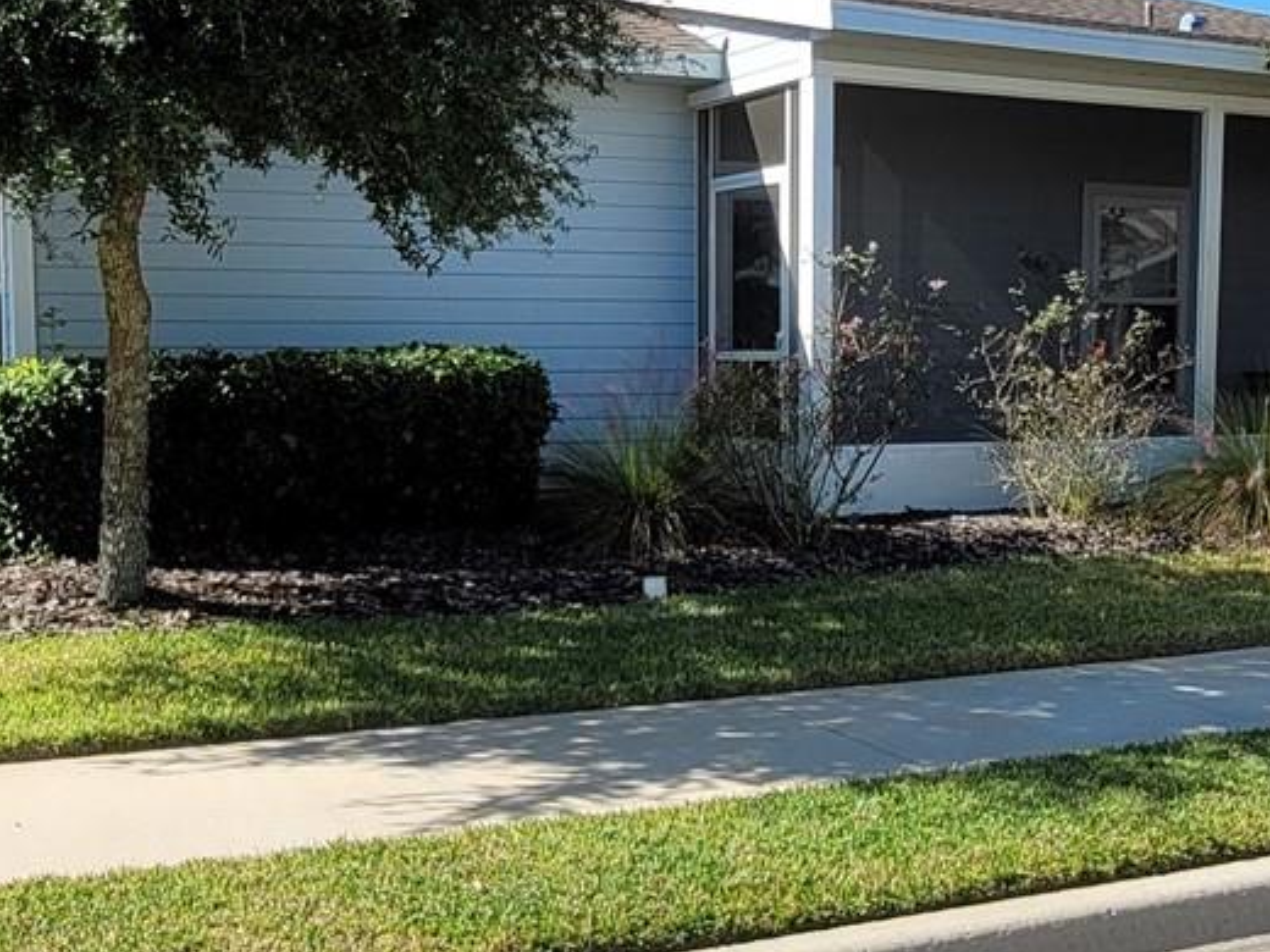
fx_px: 1468
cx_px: 501
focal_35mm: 40
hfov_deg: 46.5
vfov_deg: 35.1
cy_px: 232
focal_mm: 1.74
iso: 40
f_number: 2.2
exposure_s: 1/1084
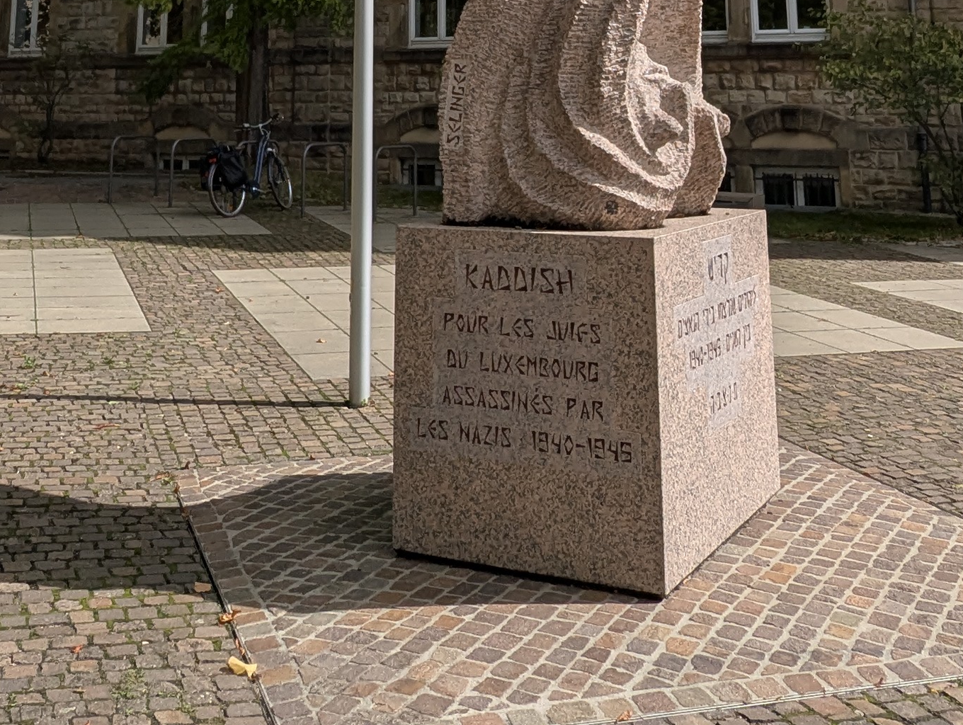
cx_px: 446
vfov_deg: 26.3
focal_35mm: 48
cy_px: -192
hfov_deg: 39.6
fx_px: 1337
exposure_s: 1/2381
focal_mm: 2.35
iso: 45
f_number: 2.2
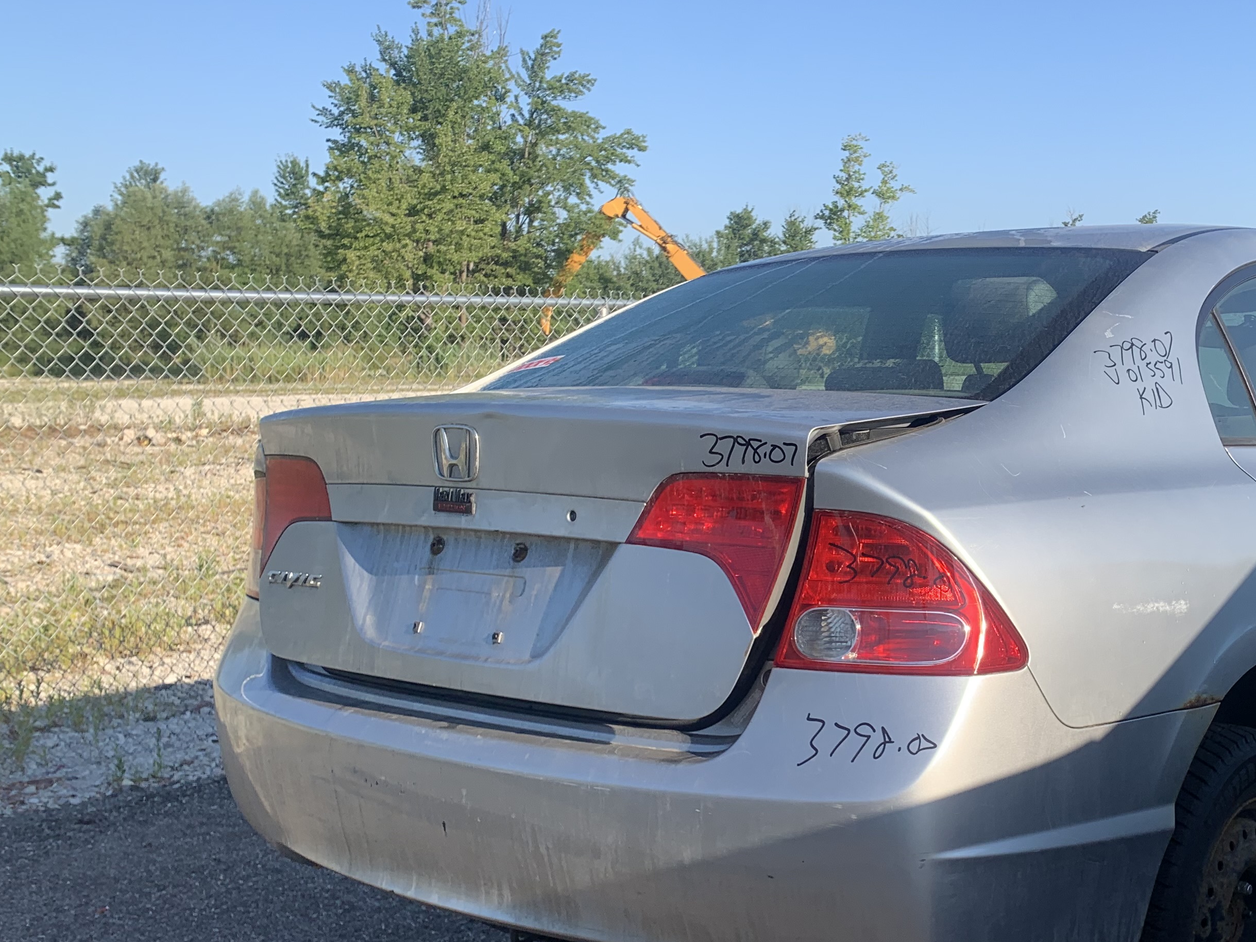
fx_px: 1560
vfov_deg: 33.5
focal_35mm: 43
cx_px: 952
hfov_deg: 42.4
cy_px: 537
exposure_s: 1/1387
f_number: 1.8
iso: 25
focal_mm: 4.25
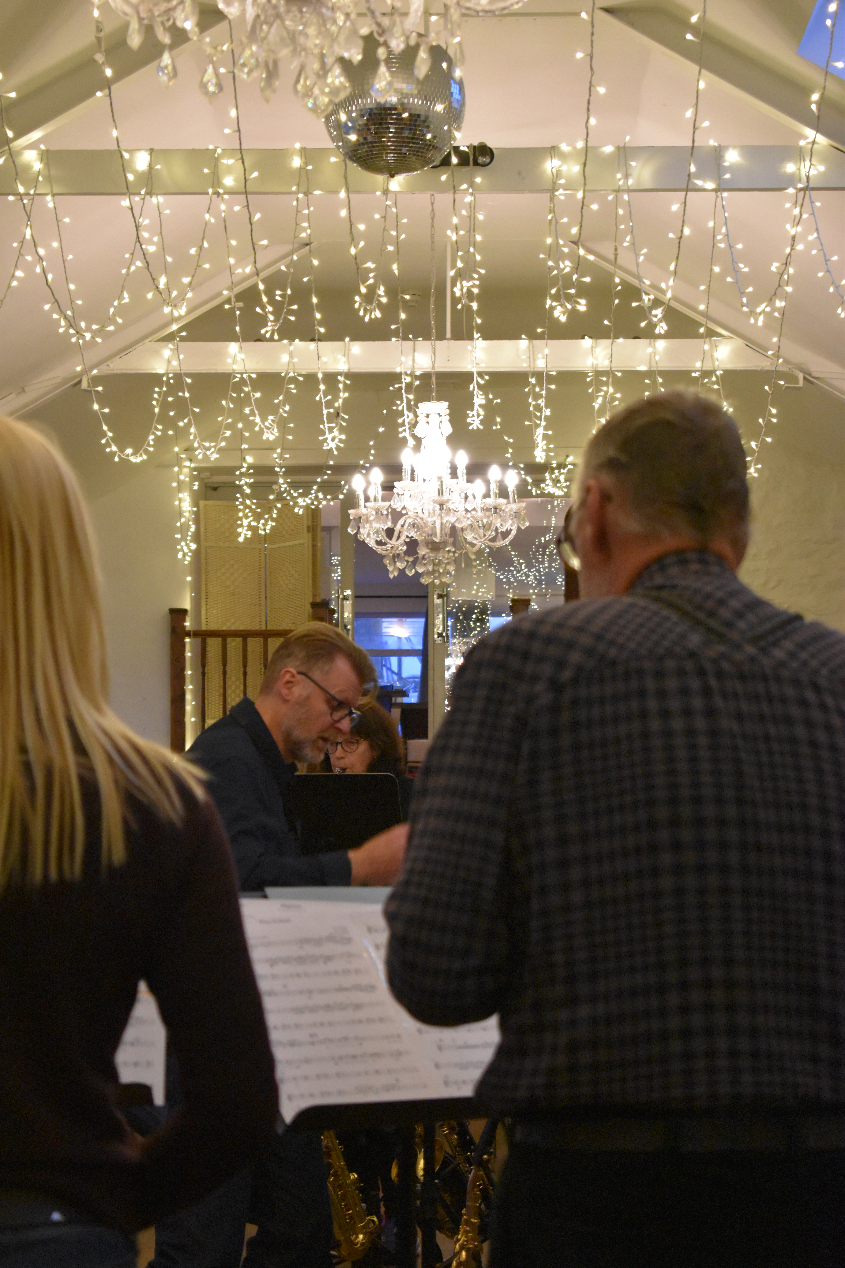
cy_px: 634
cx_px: 422
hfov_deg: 16.6
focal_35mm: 82
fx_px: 2904
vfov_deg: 24.6
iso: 4000
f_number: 5.6
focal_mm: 55
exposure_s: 1/125
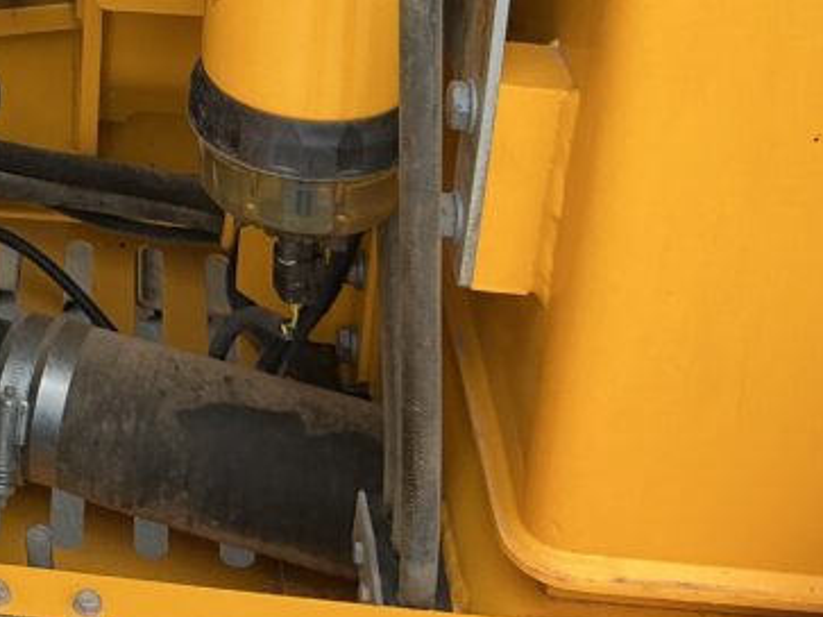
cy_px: -147
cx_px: -154
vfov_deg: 17.7
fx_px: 1878
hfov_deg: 22.8
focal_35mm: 79
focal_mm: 3
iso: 20
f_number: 1.8
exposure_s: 1/186
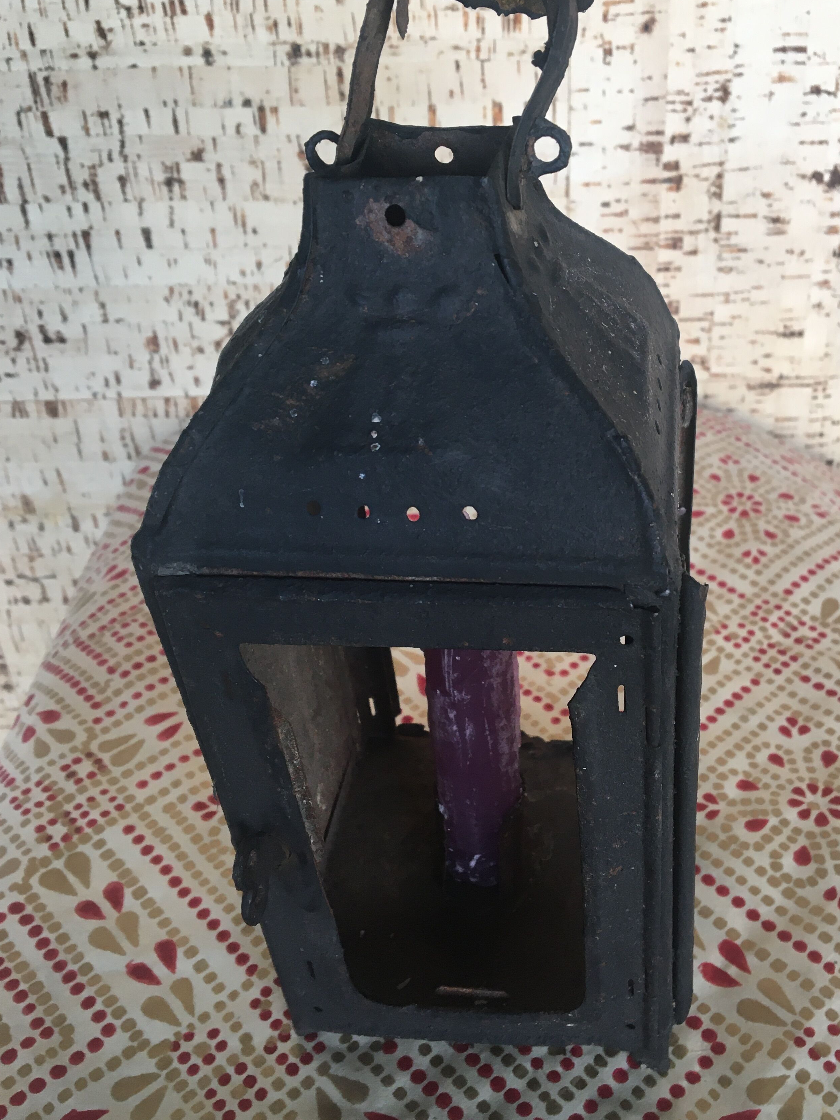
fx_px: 1132
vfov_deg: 52.6
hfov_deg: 40.6
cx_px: 487
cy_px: 516
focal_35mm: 35
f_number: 2.2
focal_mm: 4.15
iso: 40
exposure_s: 1/33
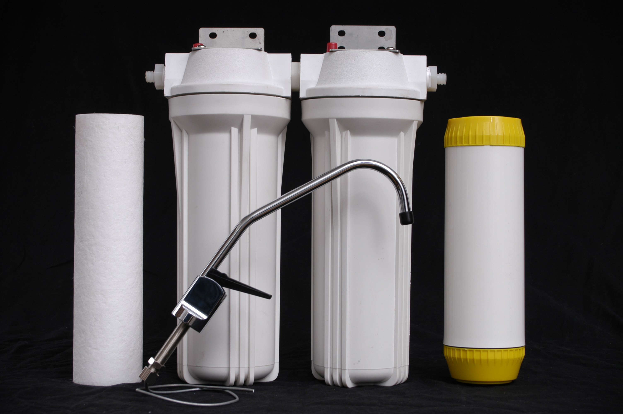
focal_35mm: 75
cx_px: 312
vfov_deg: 18.1
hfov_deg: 27.0
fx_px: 1297
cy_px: 207
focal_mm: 50
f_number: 9.5
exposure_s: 1/180
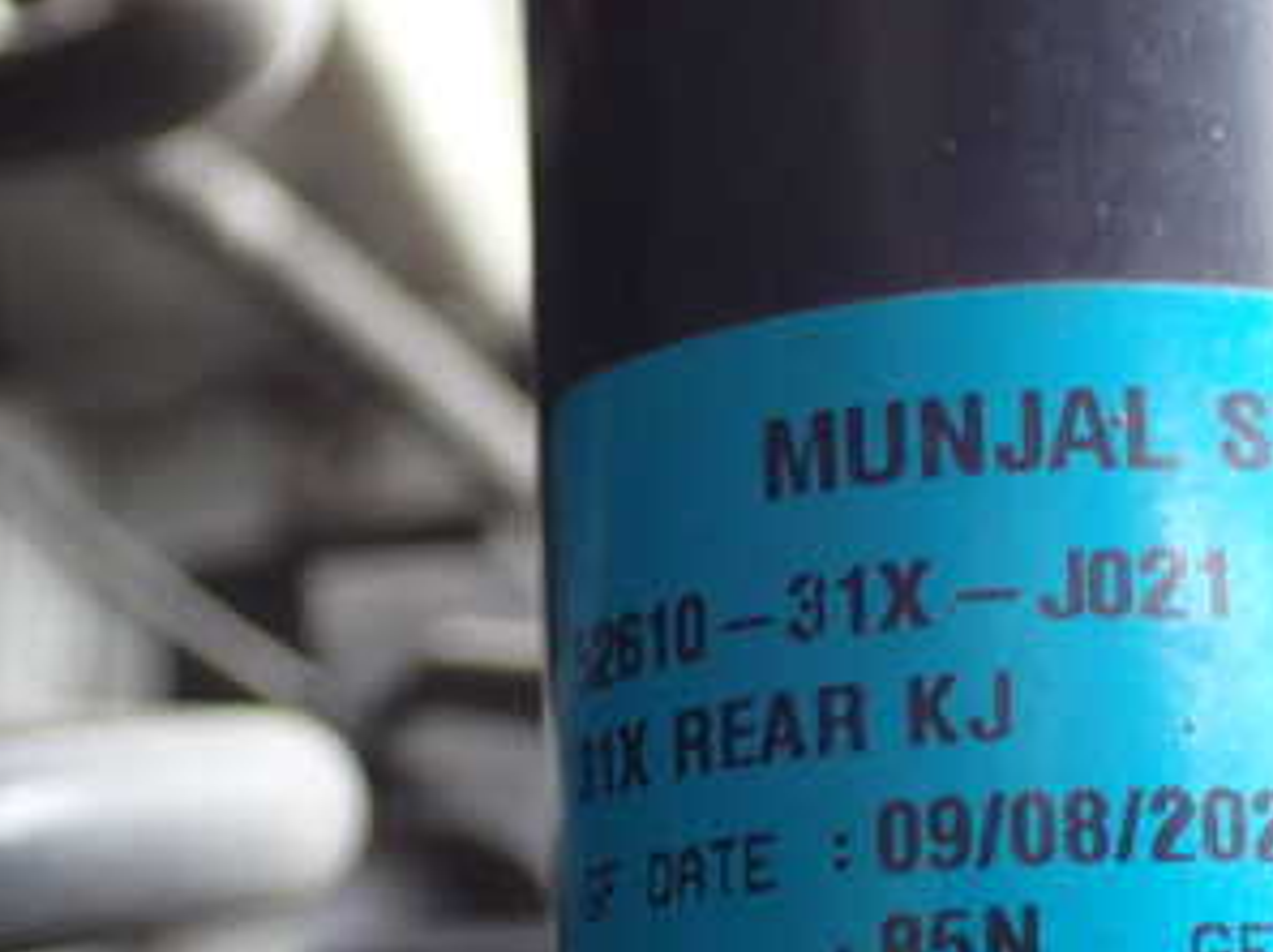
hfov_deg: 21.9
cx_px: 939
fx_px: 3269
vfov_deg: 16.5
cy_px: 618
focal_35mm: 89
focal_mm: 7.84
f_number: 2.9
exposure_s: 1/50
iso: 200
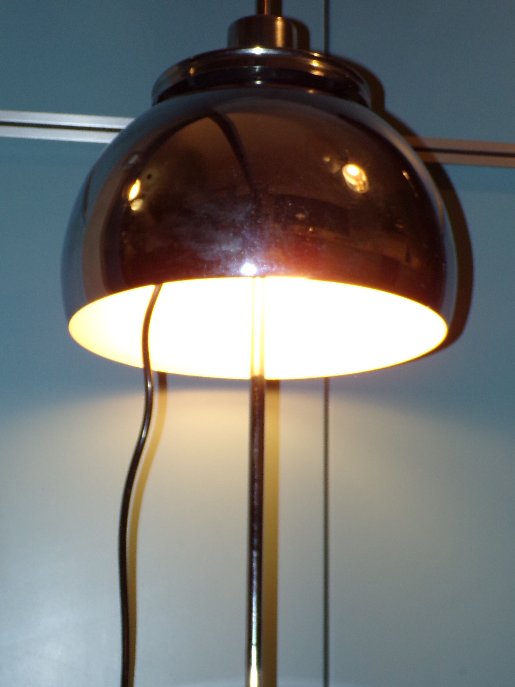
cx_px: 262
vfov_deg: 32.7
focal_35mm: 59
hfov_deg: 24.8
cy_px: 310
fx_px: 1170
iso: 142
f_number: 3.4
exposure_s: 1/34
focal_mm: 7.6
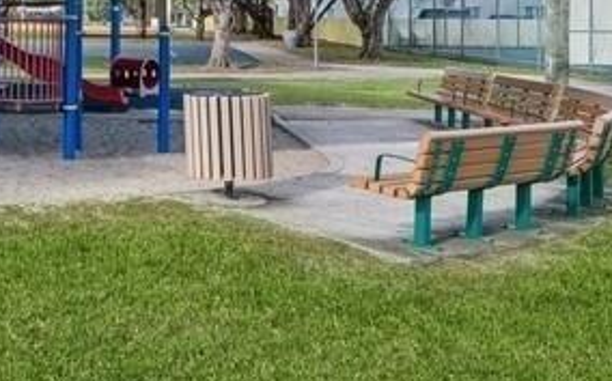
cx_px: -134
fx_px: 917
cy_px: -97
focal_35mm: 55
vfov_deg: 21.5
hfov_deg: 30.8
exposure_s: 1/100
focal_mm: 17
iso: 200
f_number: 10
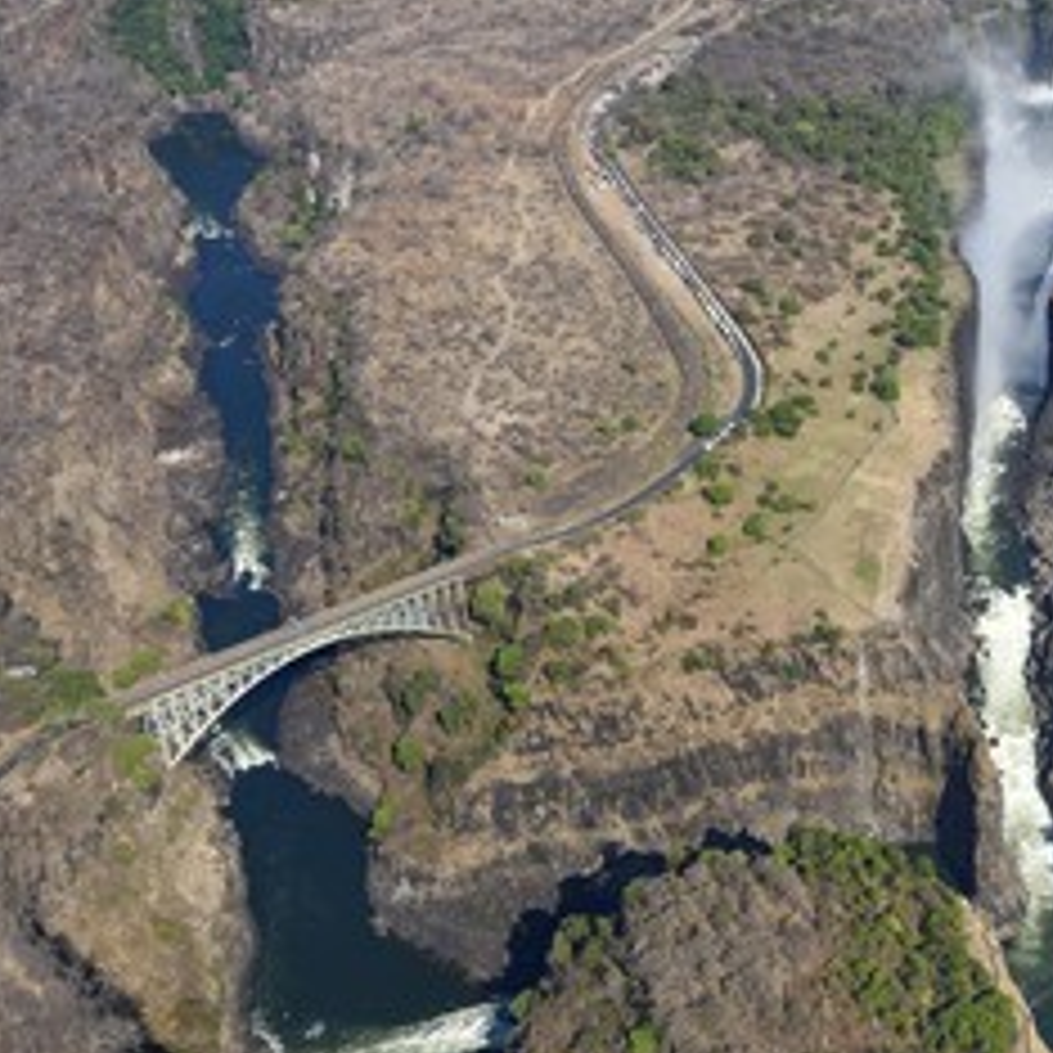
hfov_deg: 28.5
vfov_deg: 29.5
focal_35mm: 58
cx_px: 936
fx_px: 1996
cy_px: 544
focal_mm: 38
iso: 400
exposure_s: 1/1000
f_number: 8
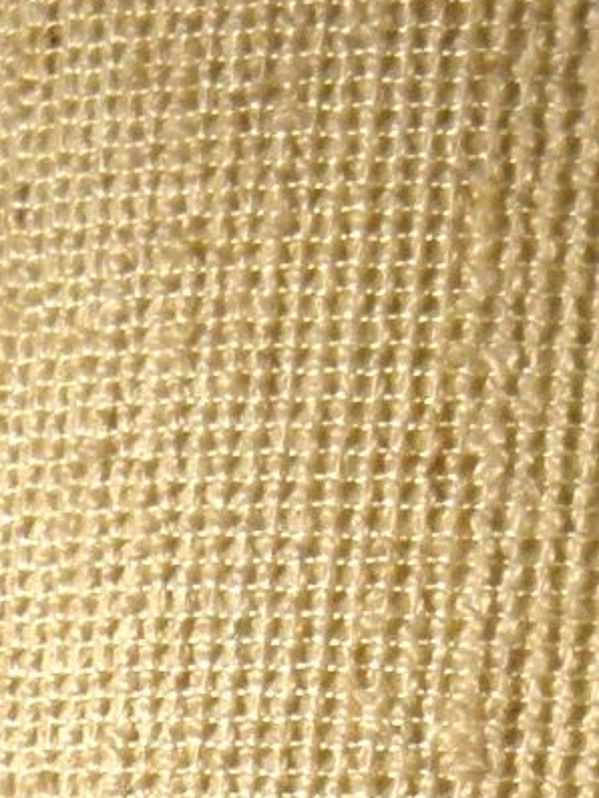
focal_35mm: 348
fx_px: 8025
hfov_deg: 4.3
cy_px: 1807
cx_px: 858
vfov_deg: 5.5
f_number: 4.1
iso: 100
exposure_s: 1/100
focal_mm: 9.7
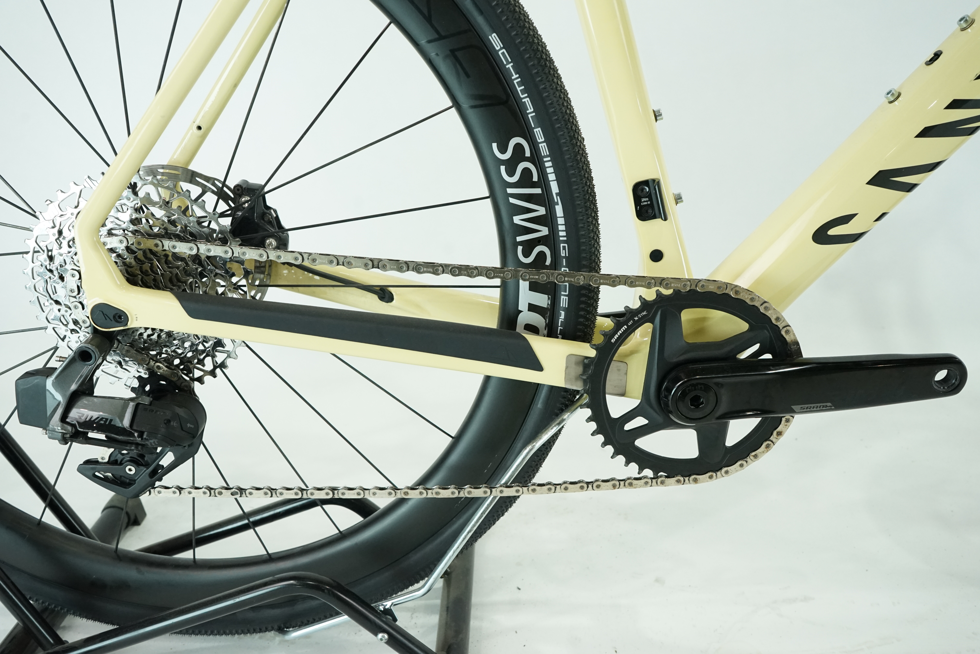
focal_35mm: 30
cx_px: 490
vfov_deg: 43.6
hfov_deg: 61.9
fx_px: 817
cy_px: 327
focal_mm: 30
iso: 2500
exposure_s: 1/200
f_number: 7.1
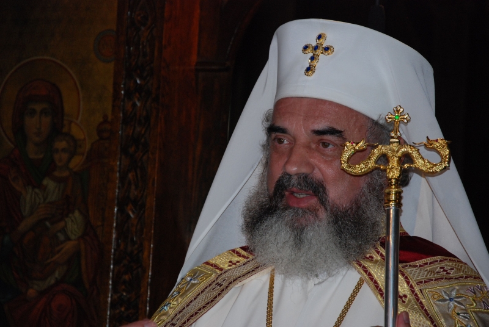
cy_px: 164
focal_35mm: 158
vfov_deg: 8.7
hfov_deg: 13.0
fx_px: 2143
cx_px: 244
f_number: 5.6
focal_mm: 105
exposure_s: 1/60
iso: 640
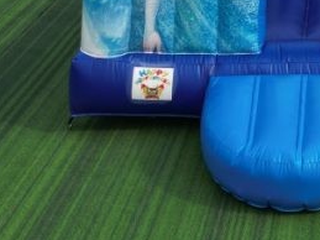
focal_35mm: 95
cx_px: 388
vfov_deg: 14.6
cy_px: -111
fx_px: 878
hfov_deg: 19.4
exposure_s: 1/2500
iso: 110
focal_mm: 6.72
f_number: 1.7
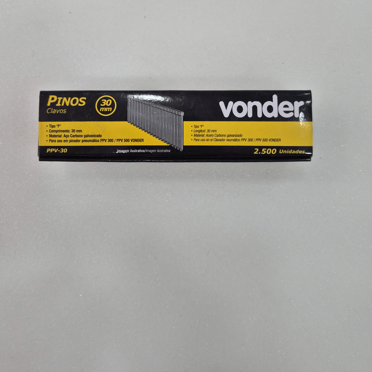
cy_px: 116
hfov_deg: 57.3
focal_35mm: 28
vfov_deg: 55.8
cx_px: 188
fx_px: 340
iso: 160
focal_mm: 5.4
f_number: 1.8
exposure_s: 1/180
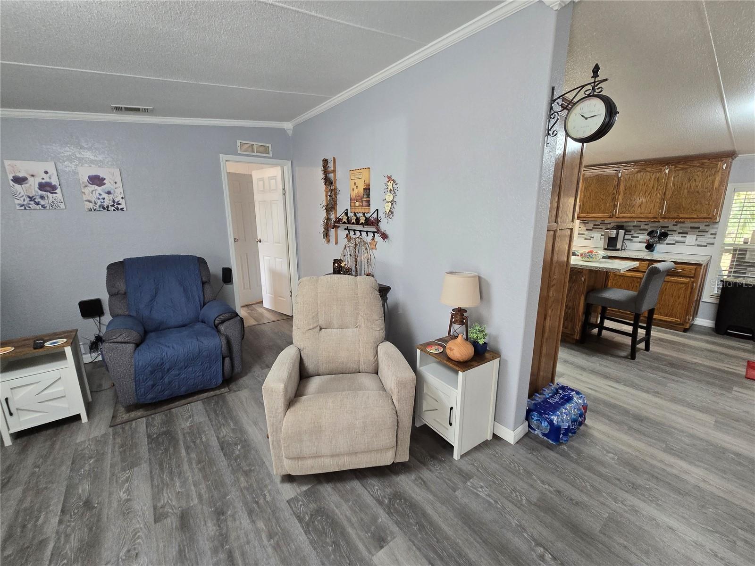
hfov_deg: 106.2
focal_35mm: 13
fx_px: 284
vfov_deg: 89.9
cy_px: 283
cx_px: 378
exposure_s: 1/60
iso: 400
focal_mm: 2.2
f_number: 2.2
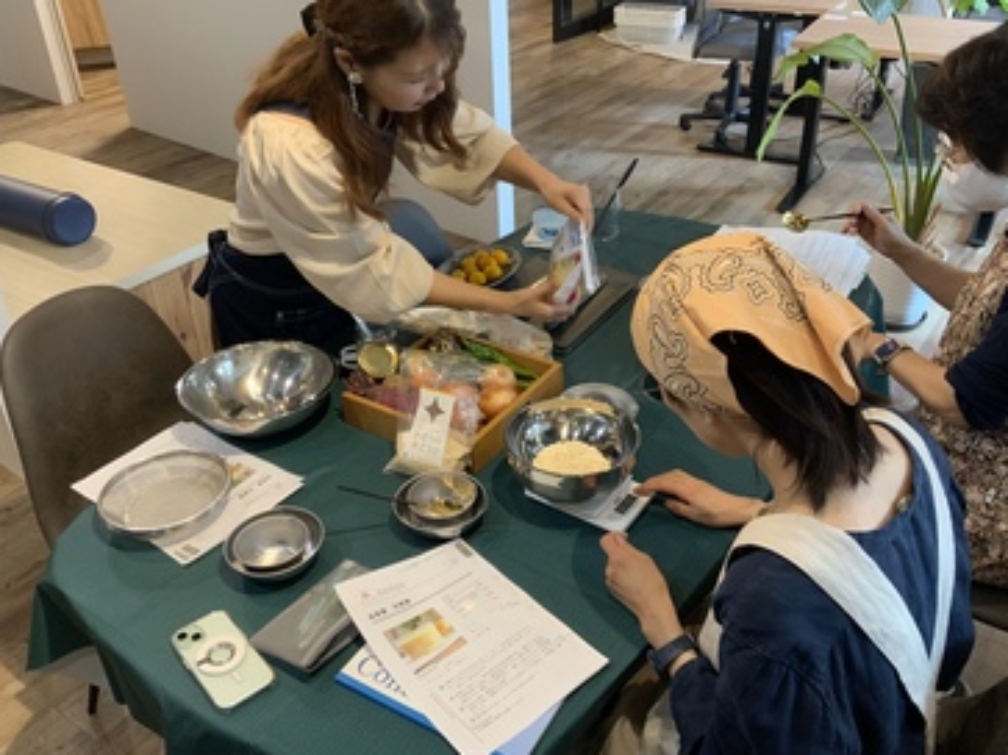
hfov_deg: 56.8
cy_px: 355
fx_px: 932
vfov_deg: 44.1
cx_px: 519
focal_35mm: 32
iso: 125
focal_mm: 3
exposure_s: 1/50
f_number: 1.8
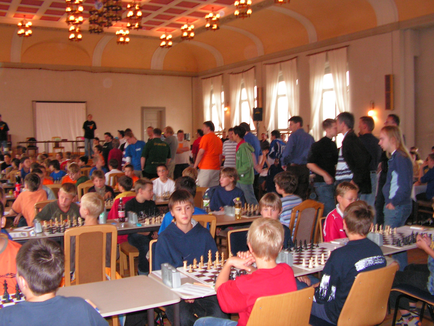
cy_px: 163
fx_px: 451
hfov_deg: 51.4
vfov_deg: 39.7
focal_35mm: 36
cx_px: 217
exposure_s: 1/30
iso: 200
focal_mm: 6
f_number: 3.2
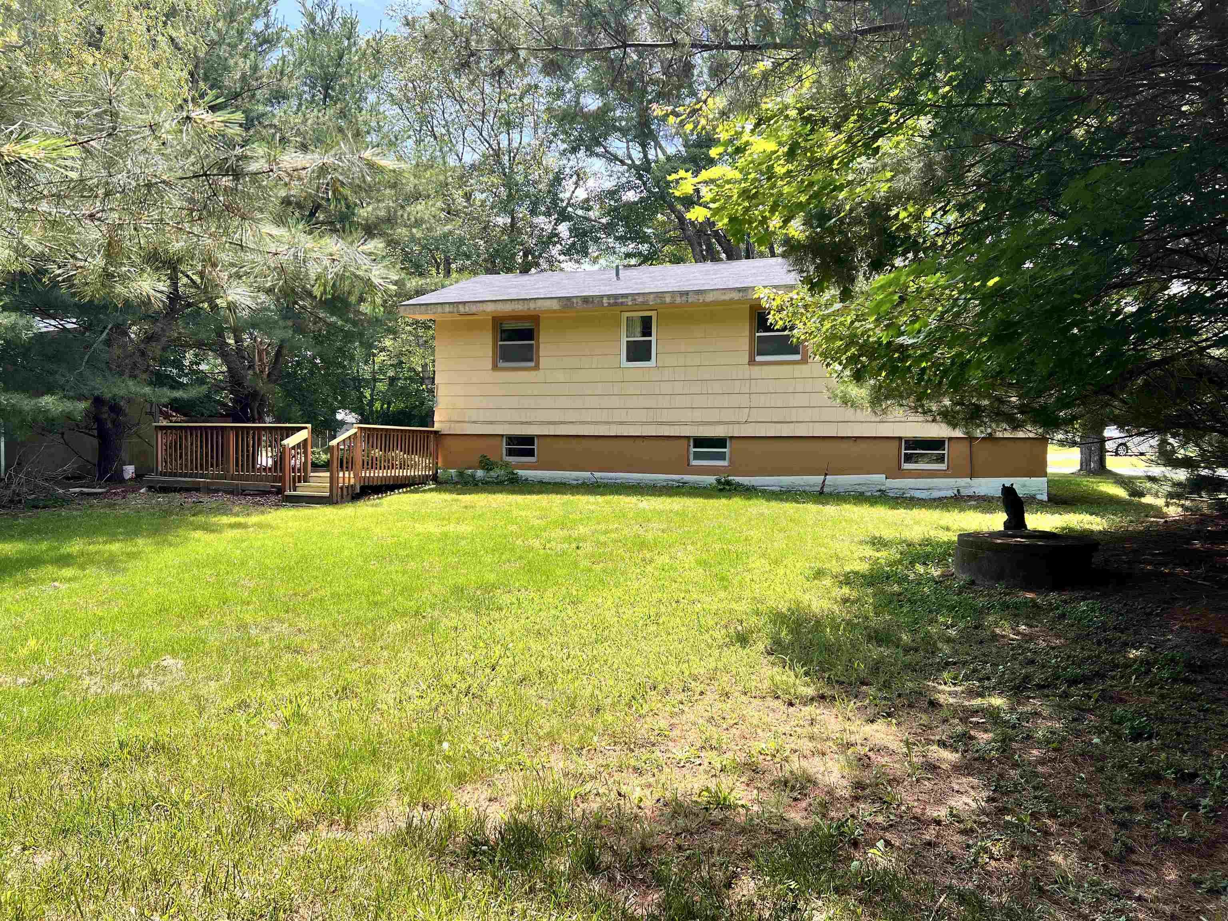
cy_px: 460
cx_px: 614
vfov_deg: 53.1
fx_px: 922
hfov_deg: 67.3
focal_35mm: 26
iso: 50
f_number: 1.5
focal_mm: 5.7
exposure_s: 1/814
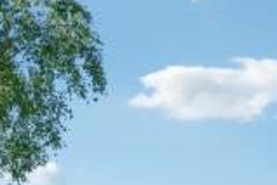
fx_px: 508
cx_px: 336
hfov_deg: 26.9
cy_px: 374
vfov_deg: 15.9
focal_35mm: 66
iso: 6400
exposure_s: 1/2500
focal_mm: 16
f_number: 10
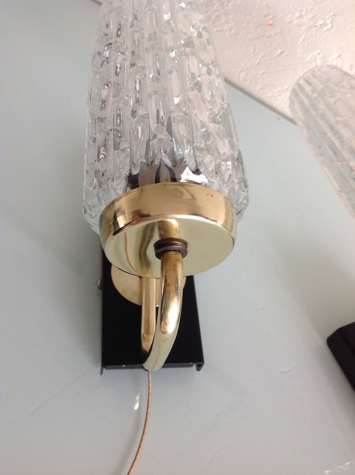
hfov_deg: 40.6
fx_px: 480
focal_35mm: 35
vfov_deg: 52.7
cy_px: 238
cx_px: 178
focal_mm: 4.28
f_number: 2.4
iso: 50
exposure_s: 1/20
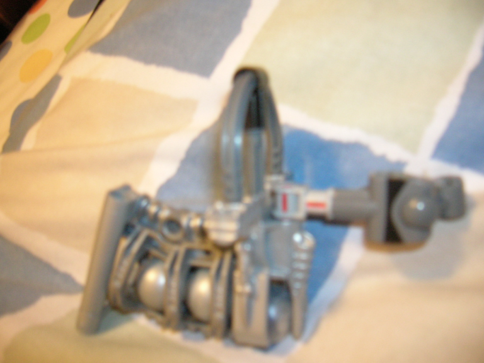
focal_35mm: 34
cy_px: 182
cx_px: 242
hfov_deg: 54.0
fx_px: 475
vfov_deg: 41.8
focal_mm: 5.7
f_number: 2.9
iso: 200
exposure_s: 1/5
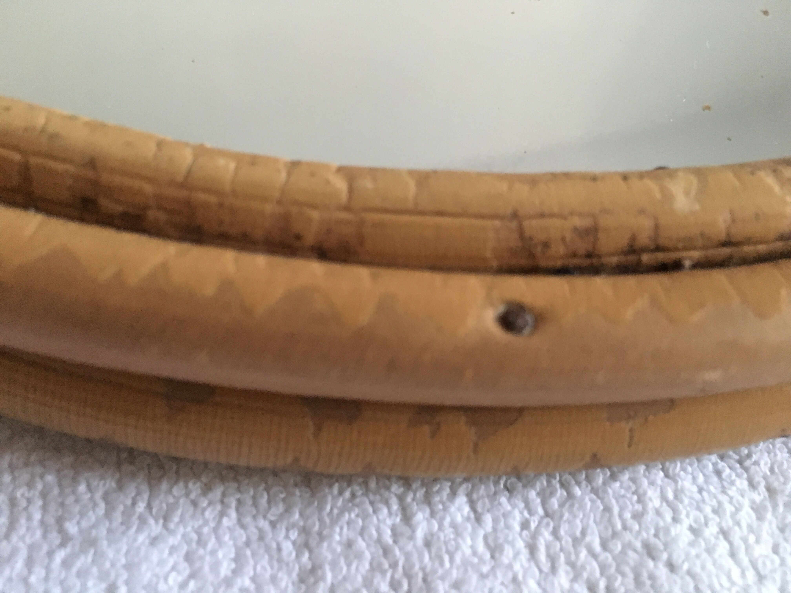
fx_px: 663
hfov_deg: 61.7
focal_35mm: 29
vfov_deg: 48.2
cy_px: 296
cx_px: 396
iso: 500
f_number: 2.2
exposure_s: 1/17
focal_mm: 4.15
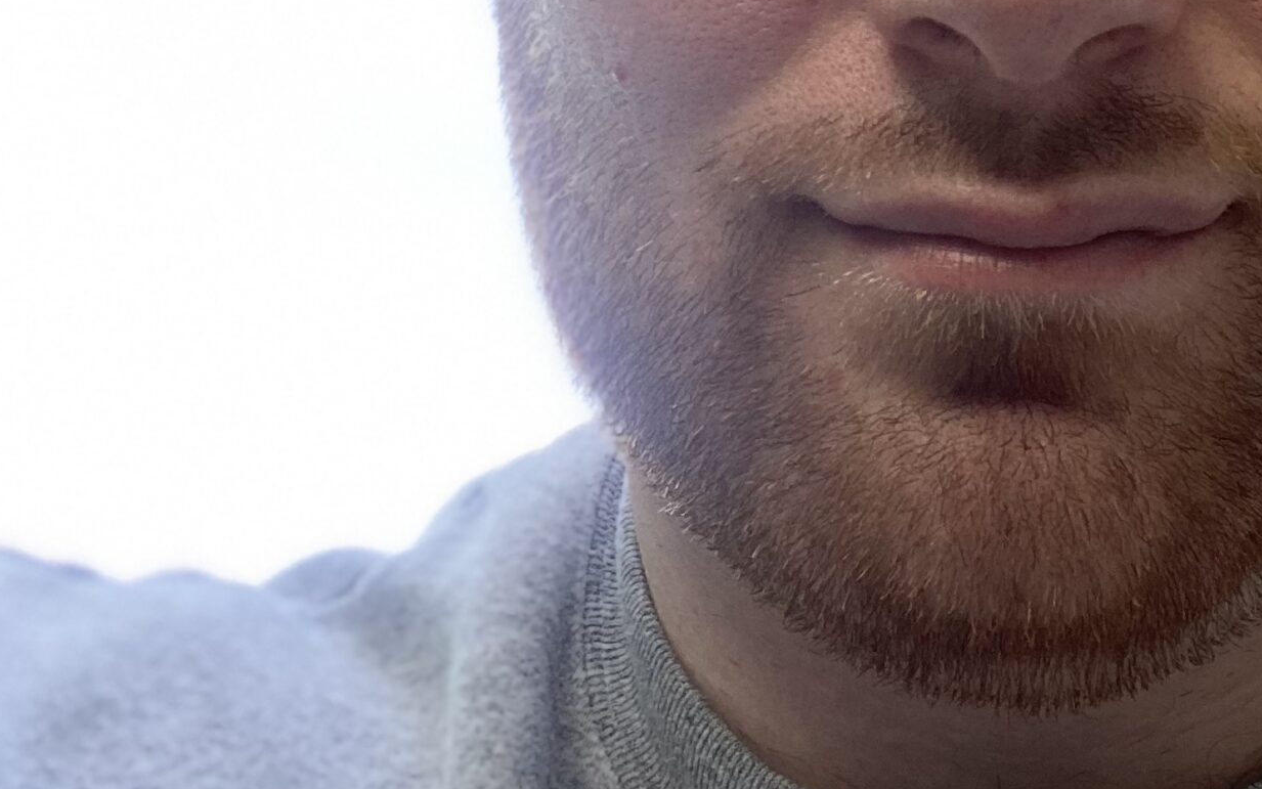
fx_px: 2270
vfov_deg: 18.9
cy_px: -86
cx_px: 976
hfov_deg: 30.4
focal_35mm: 66
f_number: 2.2
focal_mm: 2.71
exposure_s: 1/122
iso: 64
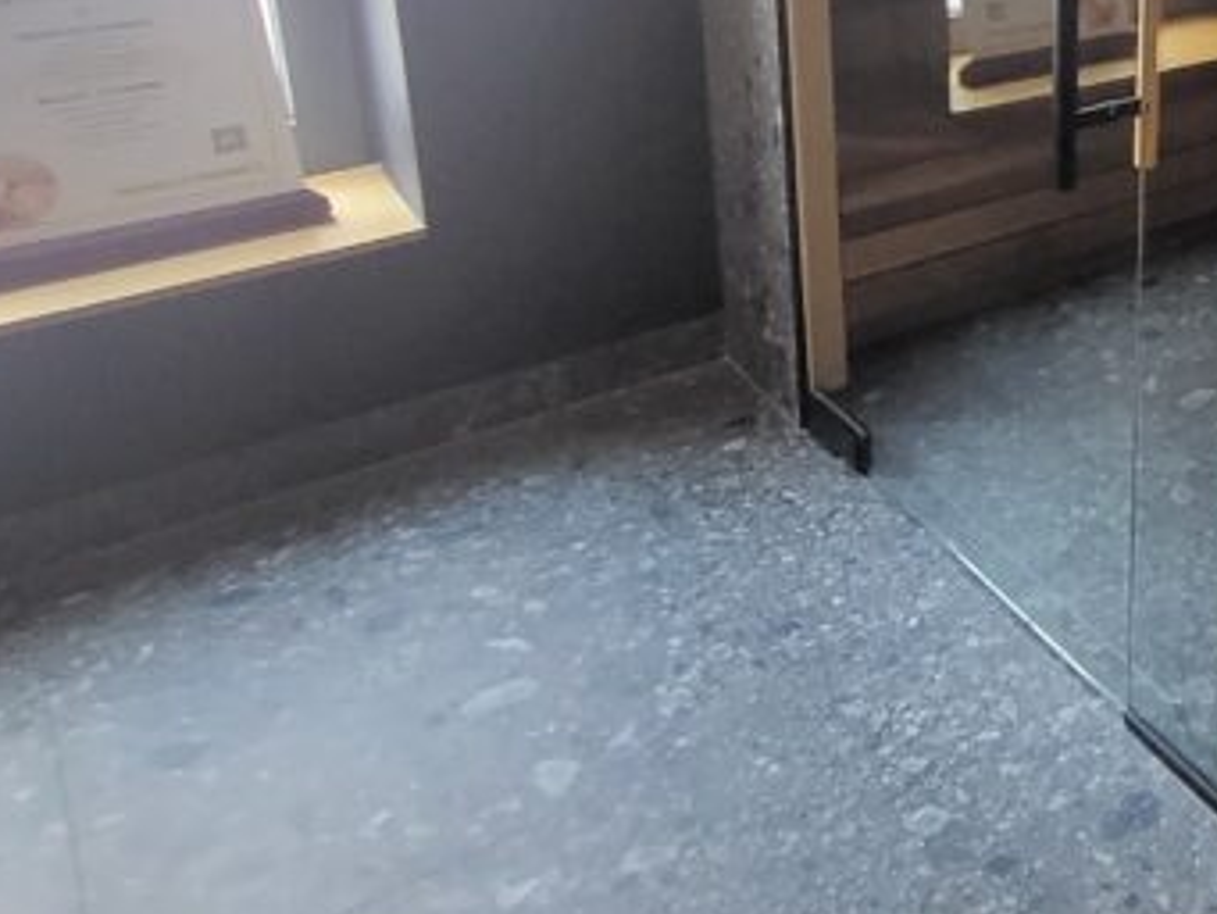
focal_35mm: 39
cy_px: 46
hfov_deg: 38.4
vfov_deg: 34.2
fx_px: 1372
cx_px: 1381
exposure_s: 1/25
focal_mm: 1.74
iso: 640
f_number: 2.2
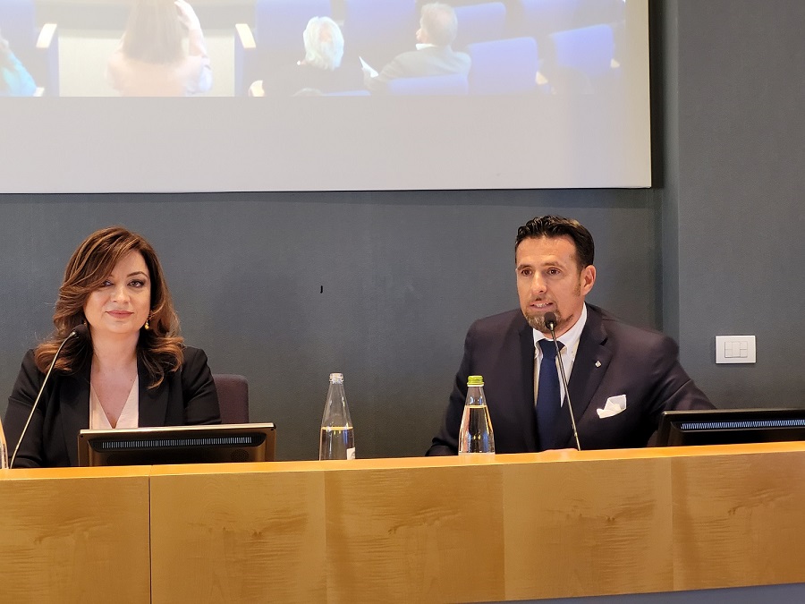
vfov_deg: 19.4
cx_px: 402
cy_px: 302
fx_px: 1767
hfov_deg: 25.7
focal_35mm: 76
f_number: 2.4
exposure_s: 1/50
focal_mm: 7.12
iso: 200
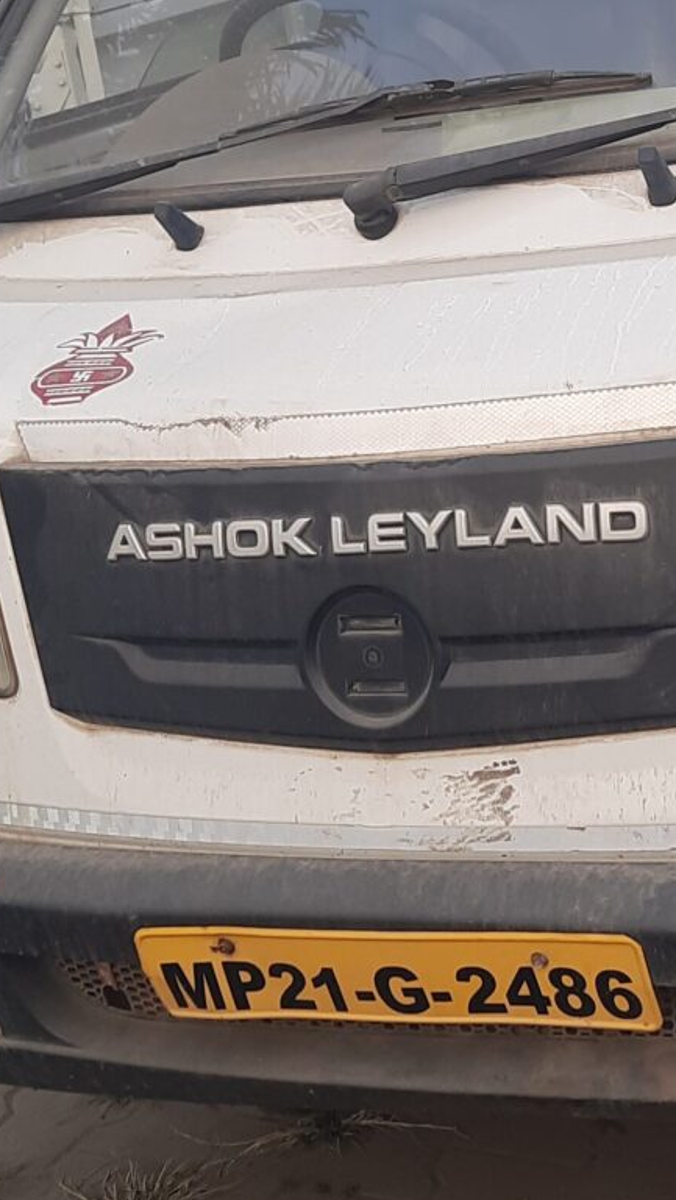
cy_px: 396
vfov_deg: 30.7
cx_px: 604
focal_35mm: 68
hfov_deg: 17.5
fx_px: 2165
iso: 20
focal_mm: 4.6
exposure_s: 1/50
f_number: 2
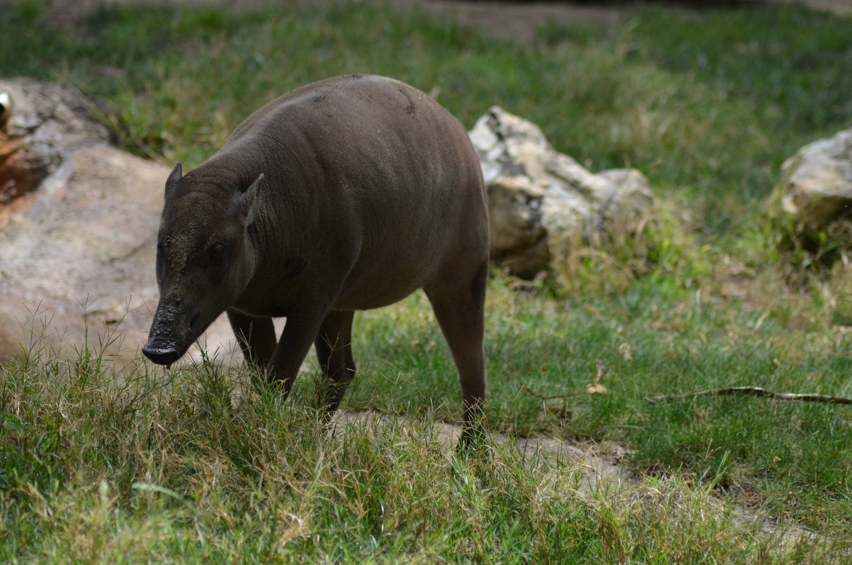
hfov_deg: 8.9
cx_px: 426
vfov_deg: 5.9
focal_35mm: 232
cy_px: 282
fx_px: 5492
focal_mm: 155
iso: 400
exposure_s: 1/1250
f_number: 4.5
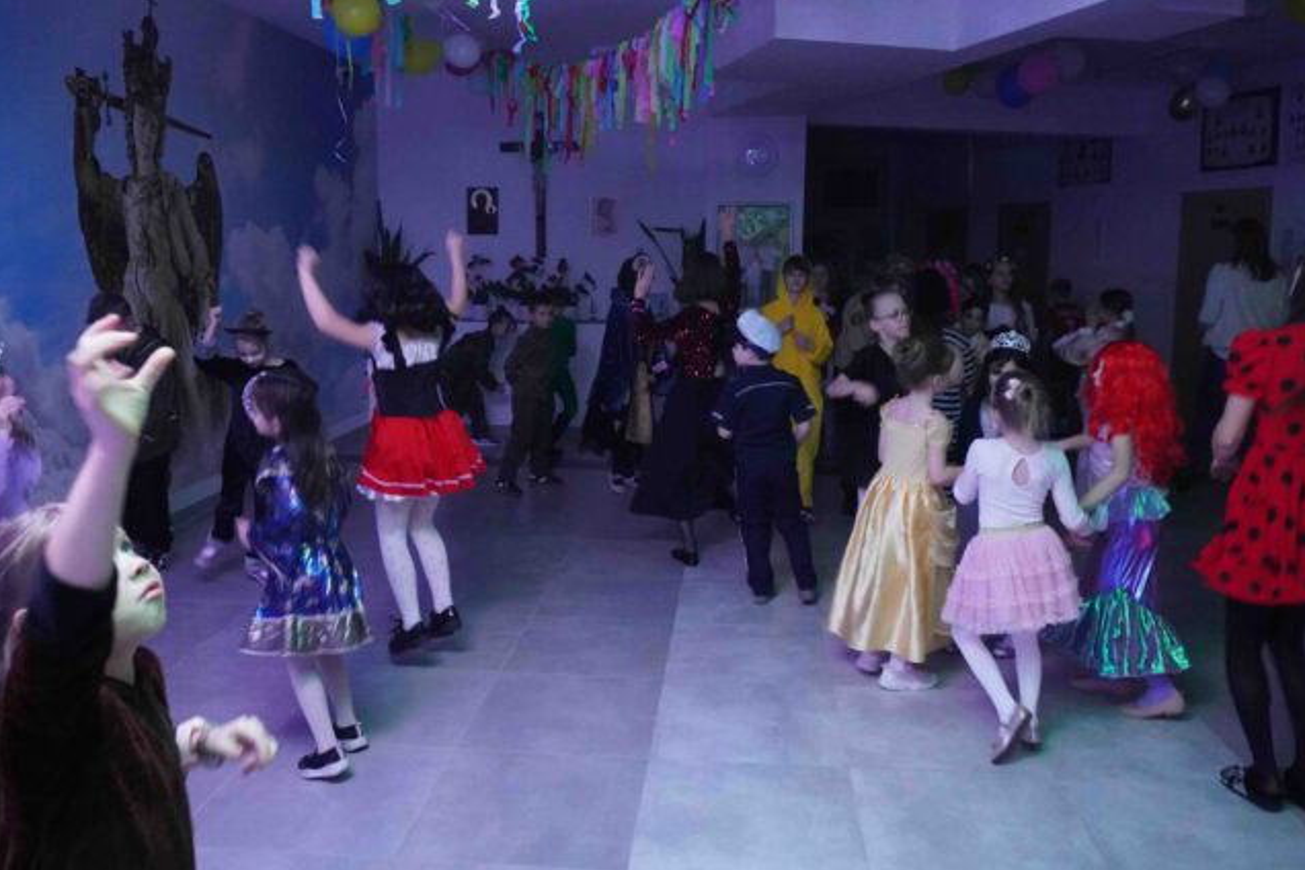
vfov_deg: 44.9
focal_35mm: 29
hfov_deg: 63.7
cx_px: 650
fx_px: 1051
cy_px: 378
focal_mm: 16
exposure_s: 1/60
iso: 6400
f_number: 3.5
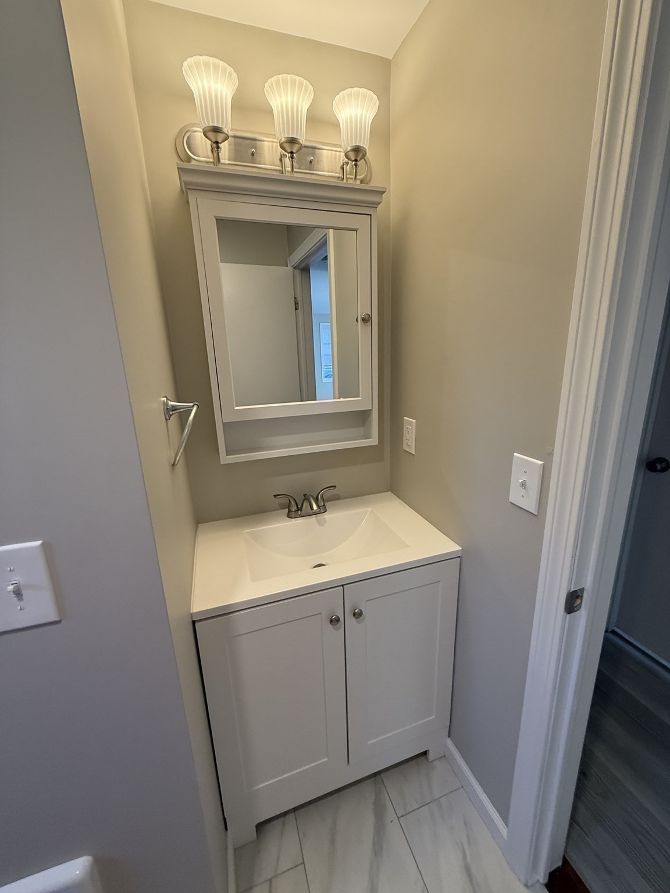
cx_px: 335
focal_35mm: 14
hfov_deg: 85.7
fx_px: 361
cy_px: 446
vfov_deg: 102.1
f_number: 2.2
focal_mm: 2.22
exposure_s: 1/120
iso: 200
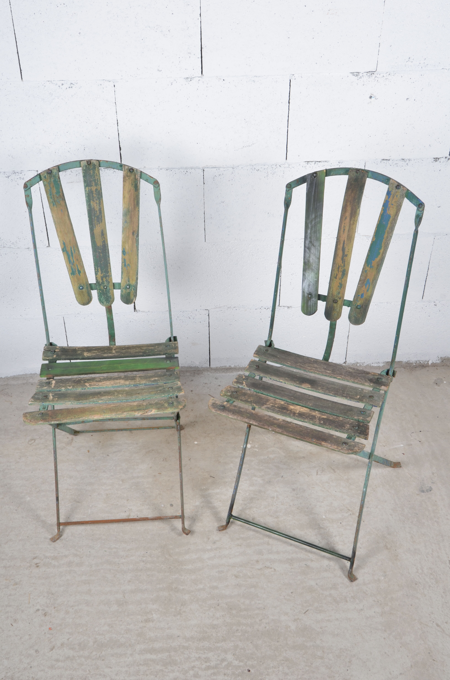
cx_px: 225
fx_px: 678
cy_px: 340
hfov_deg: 36.7
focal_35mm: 36
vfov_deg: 53.2
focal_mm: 24
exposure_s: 1/125
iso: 100
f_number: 11
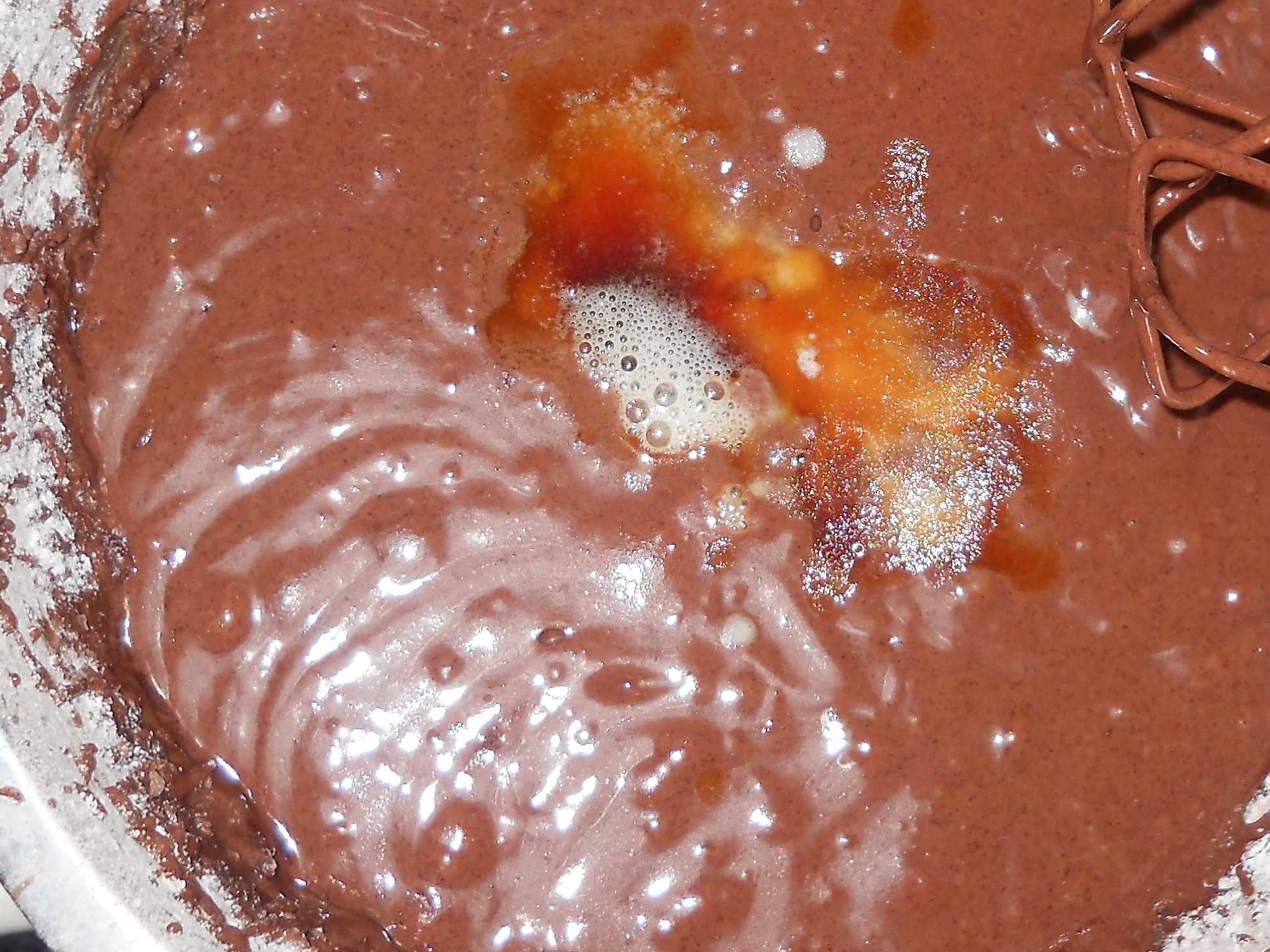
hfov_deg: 34.9
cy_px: 336
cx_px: 631
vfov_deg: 26.4
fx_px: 2018
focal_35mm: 55
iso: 100
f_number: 5.5
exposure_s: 1/30
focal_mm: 6.72
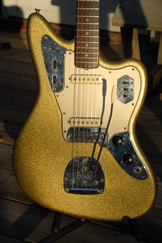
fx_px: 585
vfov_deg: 23.3
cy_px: 122
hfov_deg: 15.8
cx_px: 81
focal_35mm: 87
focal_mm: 58
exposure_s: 1/1000
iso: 400
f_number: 5.6
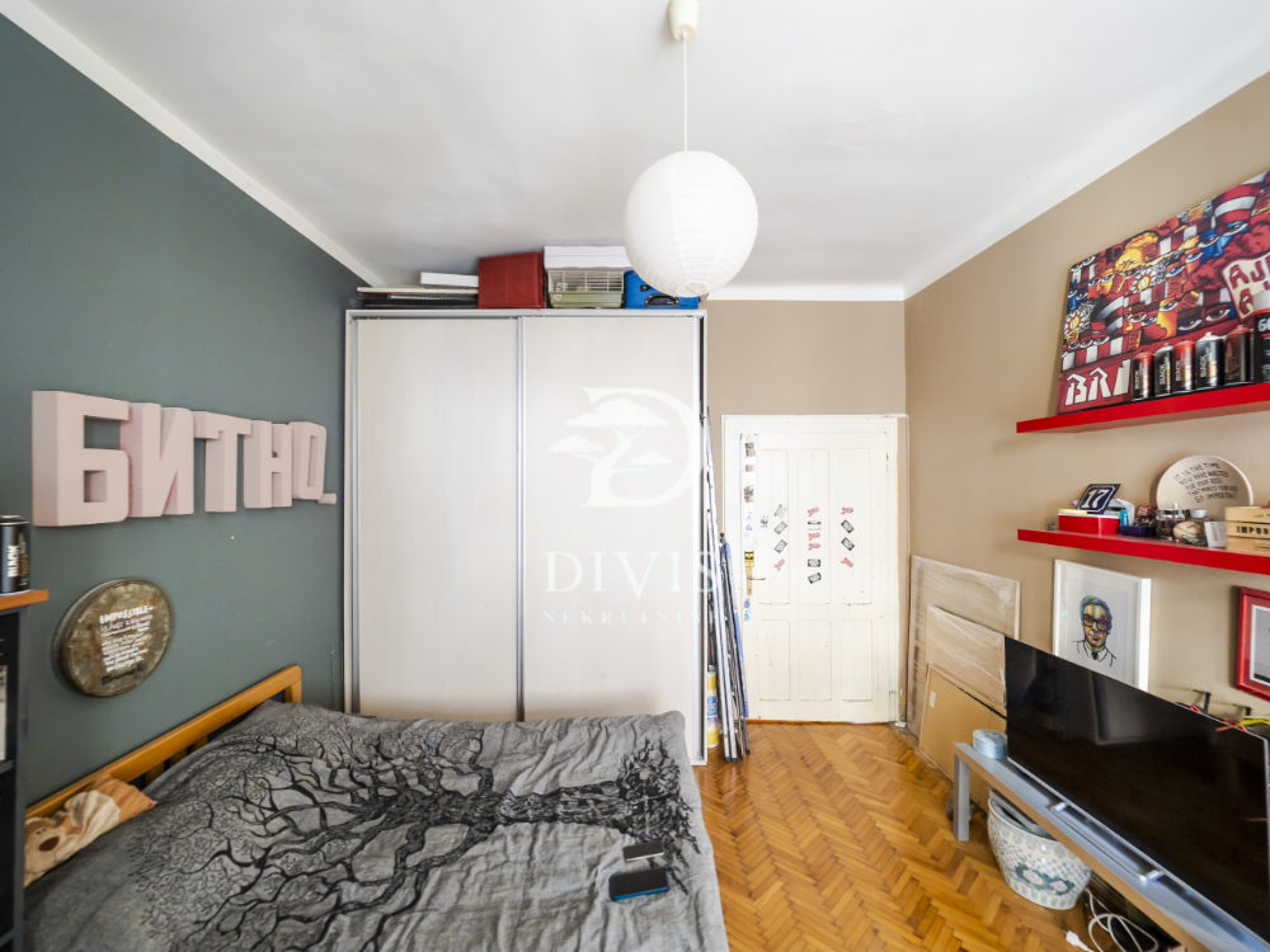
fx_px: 514
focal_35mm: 14
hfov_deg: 102.1
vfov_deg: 85.7
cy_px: 476
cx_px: 635
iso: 400
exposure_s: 1/4
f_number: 4
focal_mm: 7
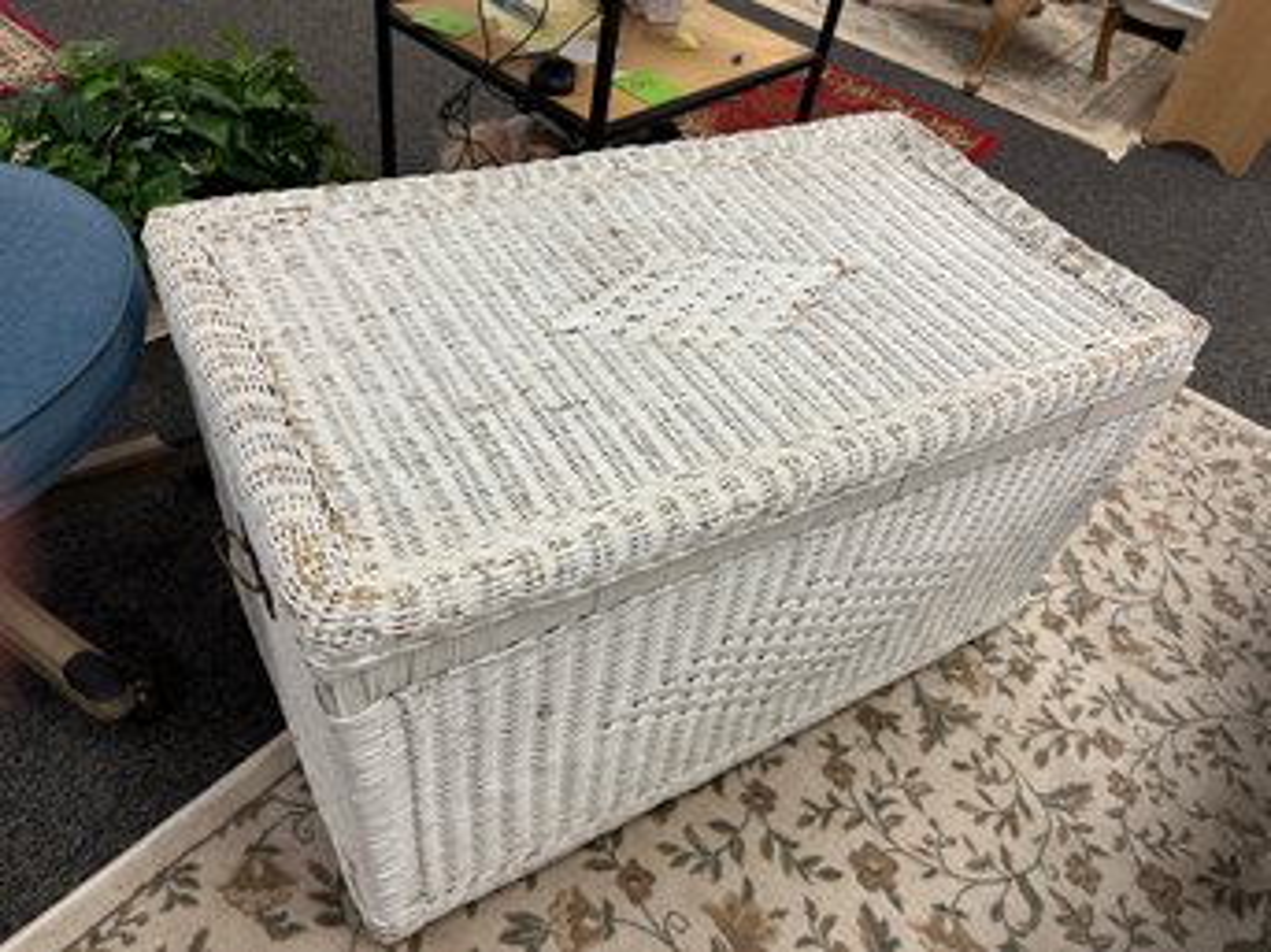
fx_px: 881
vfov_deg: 56.8
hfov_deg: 71.6
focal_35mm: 24
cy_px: 476
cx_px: 636
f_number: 1.78
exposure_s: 1/120
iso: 160
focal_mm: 6.86
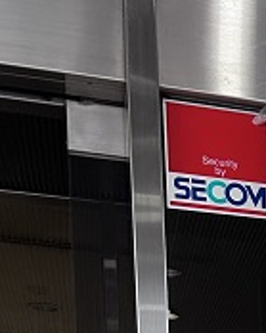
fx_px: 1152
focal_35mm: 117
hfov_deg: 11.6
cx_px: 557
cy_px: 679
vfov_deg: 13.8
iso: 50
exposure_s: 1/323
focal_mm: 5.7
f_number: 1.5
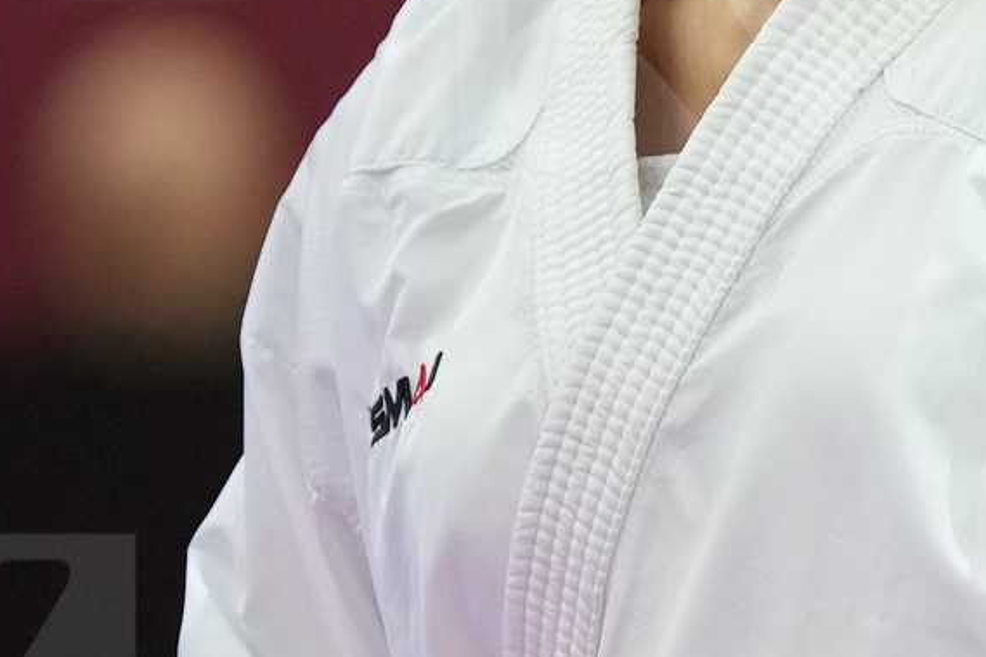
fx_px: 30309
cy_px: -24
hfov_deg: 1.9
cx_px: 1372
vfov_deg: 1.2
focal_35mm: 1107
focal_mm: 168
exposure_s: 1/1000
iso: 1600
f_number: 2.8
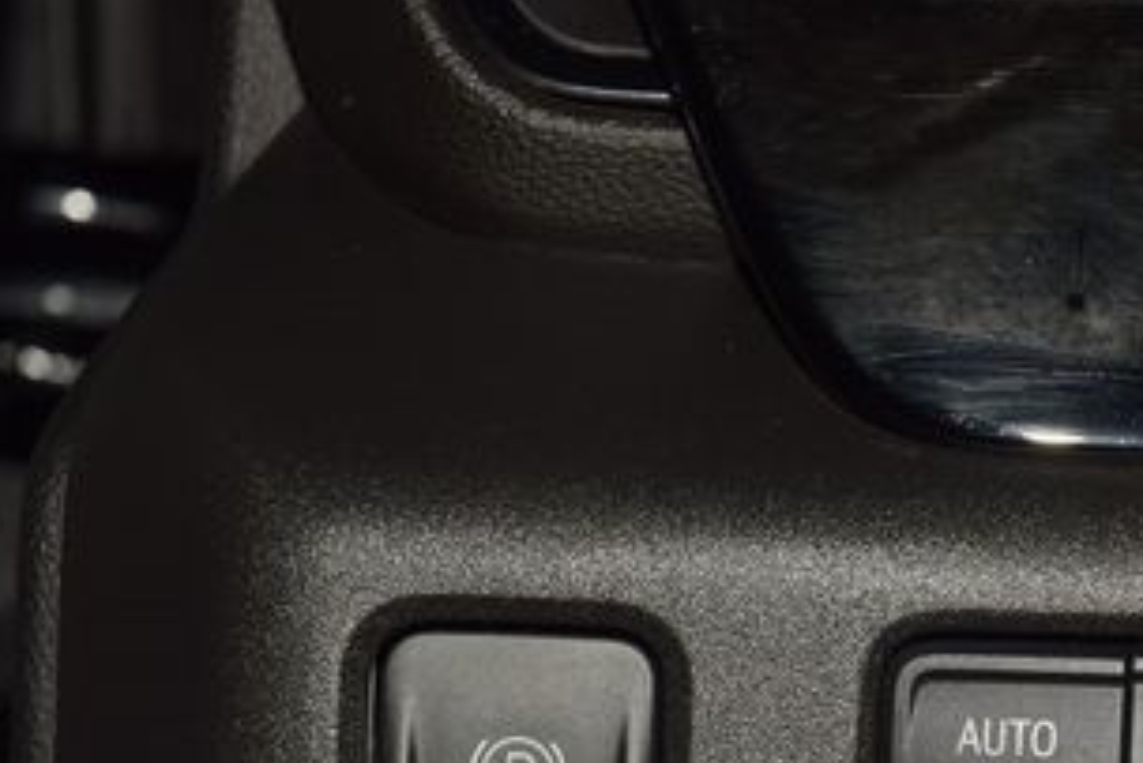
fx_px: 7020
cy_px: 795
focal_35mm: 221
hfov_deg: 9.3
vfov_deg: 6.2
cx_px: 1113
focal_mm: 70
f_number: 8
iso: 100
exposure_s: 1/125
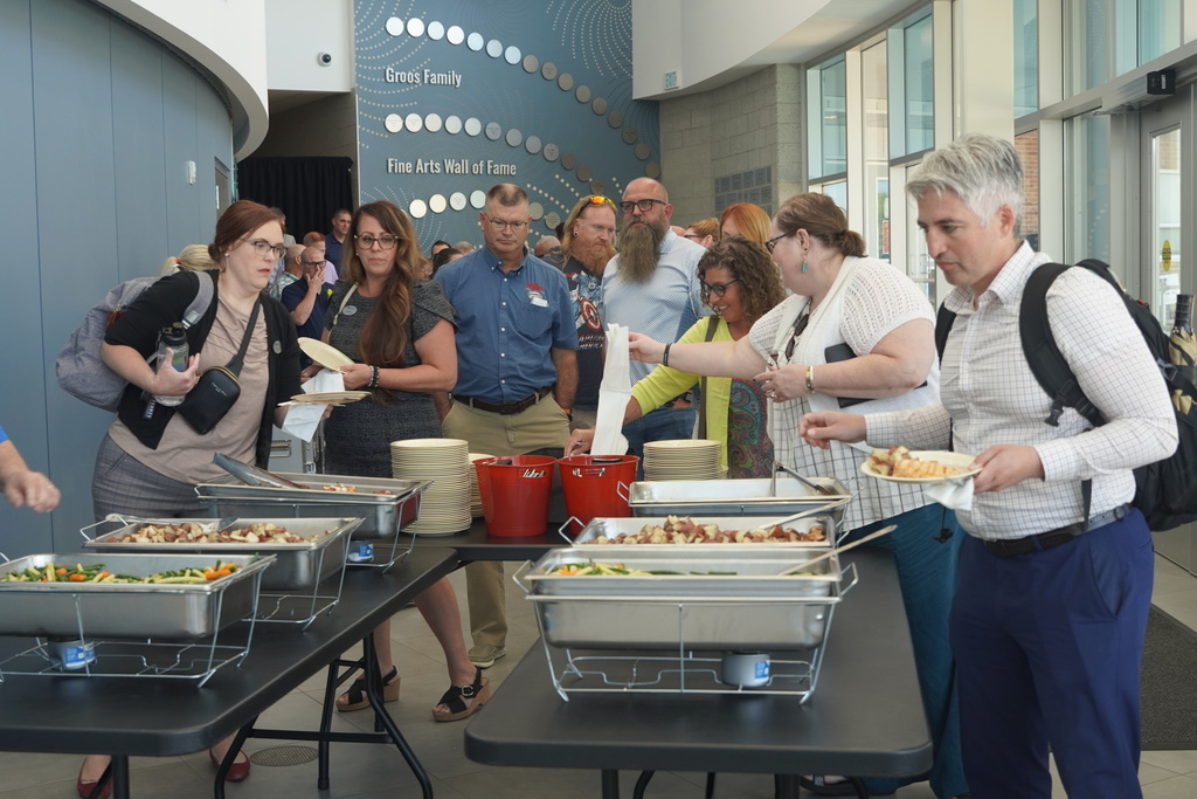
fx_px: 1561
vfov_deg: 28.7
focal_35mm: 47
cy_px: 400
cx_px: 598
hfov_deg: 41.9
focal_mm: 31.3
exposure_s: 1/160
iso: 400
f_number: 4
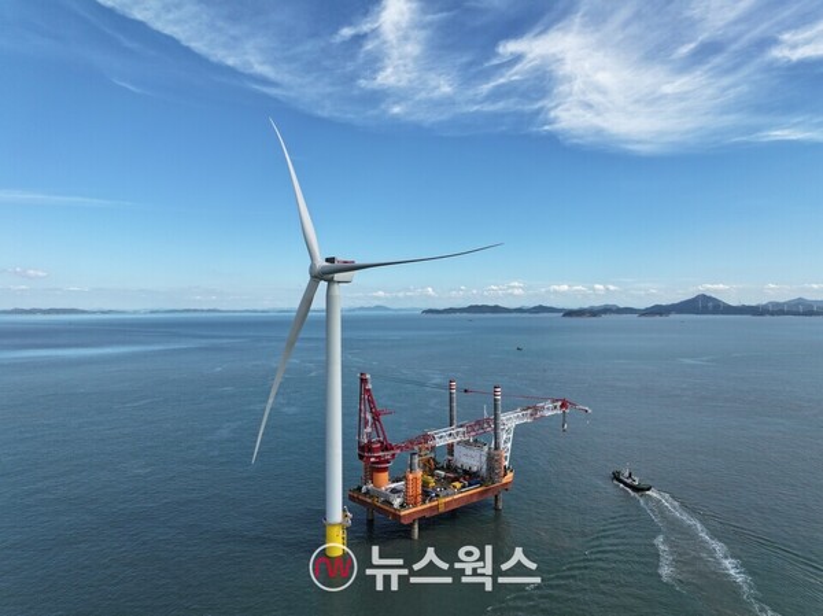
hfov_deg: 71.6
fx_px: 570
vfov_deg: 56.7
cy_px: 308
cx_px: 412
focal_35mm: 24
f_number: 2.8
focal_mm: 12.29
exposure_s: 1/1600
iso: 100
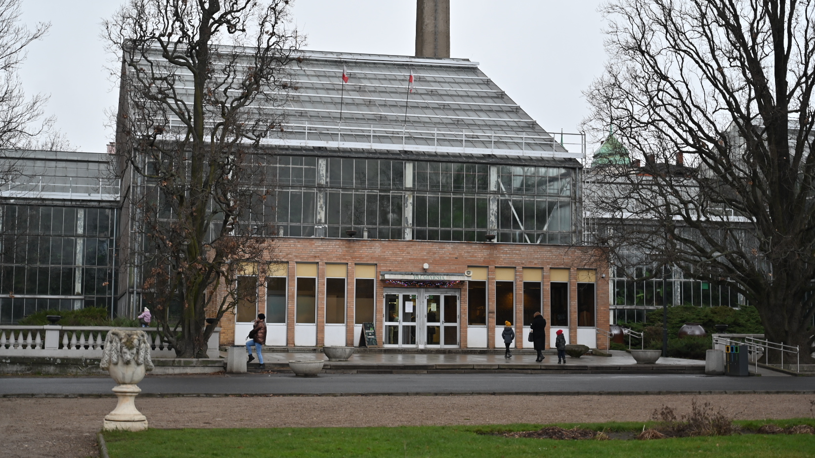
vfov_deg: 20.4
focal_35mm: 59
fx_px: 1275
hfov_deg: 35.4
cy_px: 186
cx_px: 406
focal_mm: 56
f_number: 4
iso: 160
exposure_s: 1/80
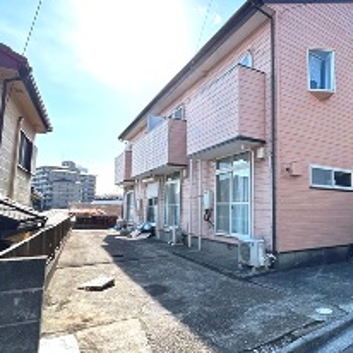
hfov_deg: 62.6
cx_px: 248
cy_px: 180
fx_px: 277
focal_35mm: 24
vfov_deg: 65.0
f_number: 2.2
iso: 40
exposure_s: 1/662
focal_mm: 2.22
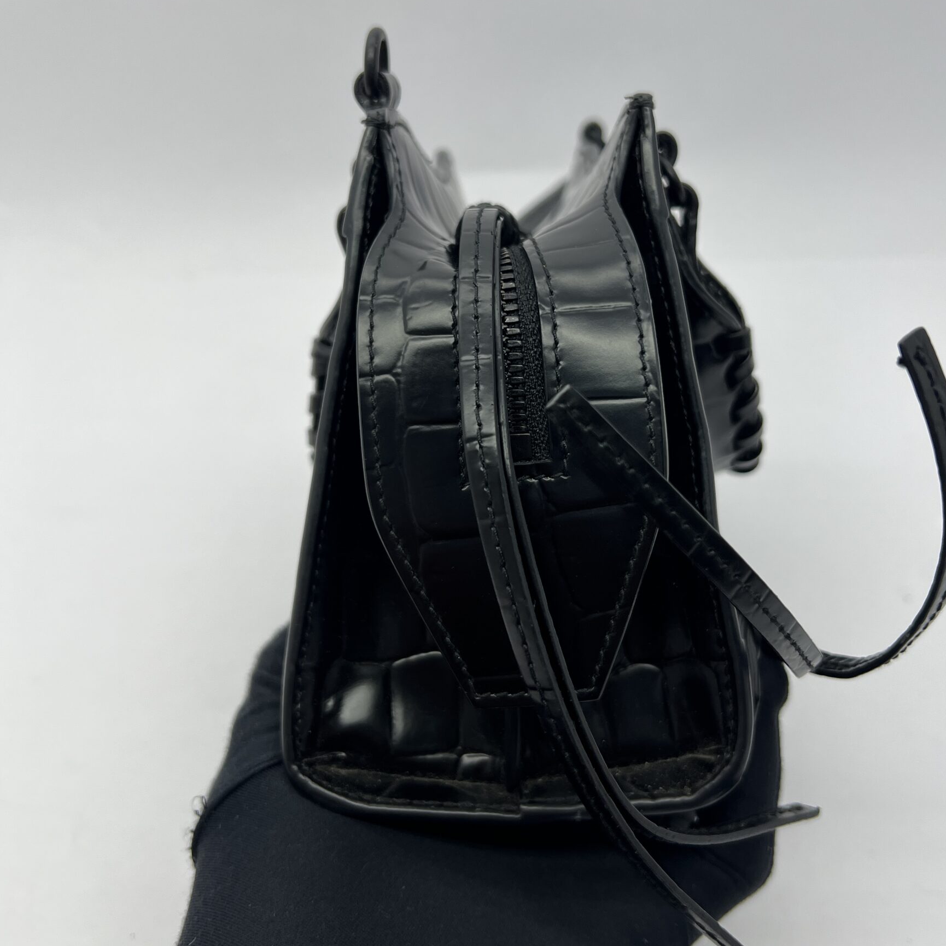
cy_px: 430
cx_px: 512
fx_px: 1051
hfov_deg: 48.4
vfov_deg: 48.4
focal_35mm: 34
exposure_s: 1/239
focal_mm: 5.7
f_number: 1.5
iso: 40
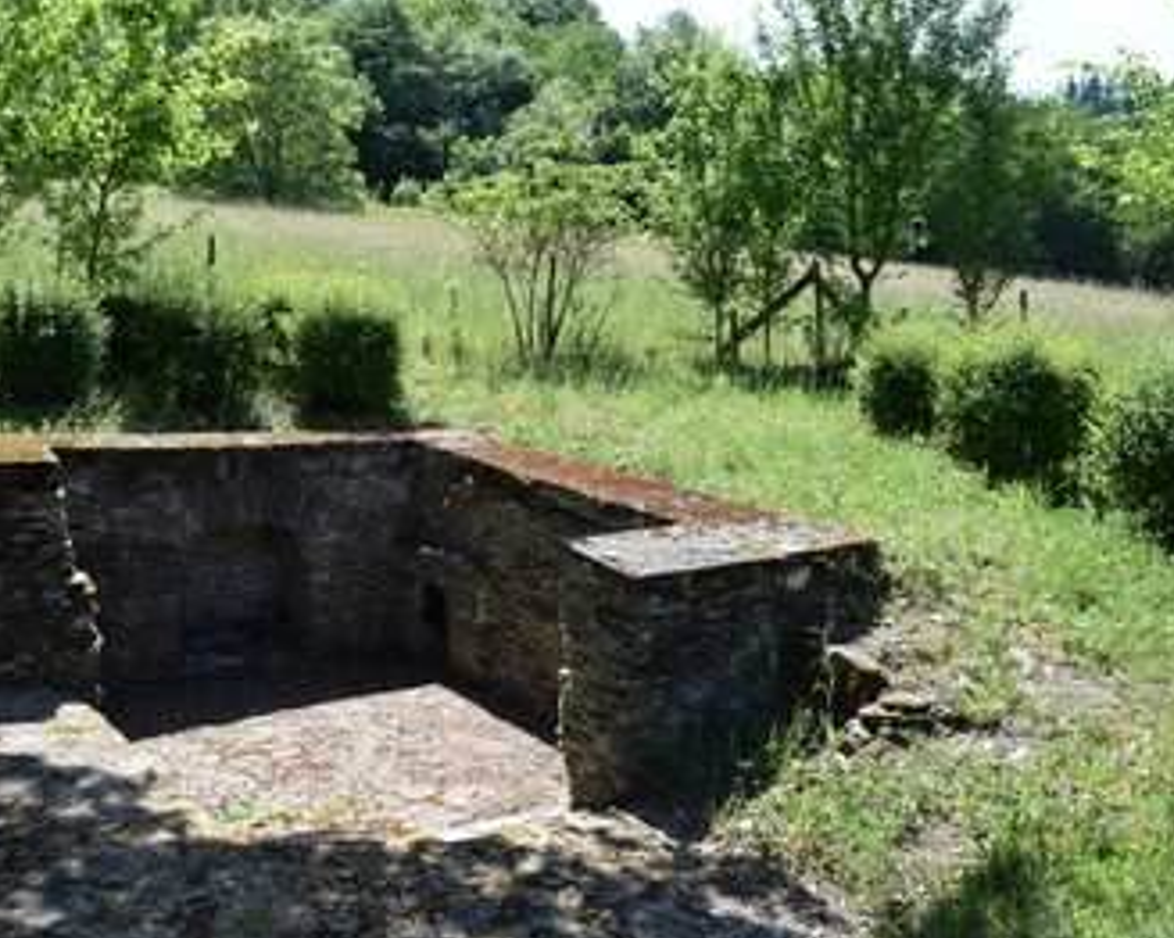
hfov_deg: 56.8
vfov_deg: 47.1
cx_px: 474
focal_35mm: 31
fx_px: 1076
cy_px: 473
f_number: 8
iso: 220
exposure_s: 1/250
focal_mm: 18
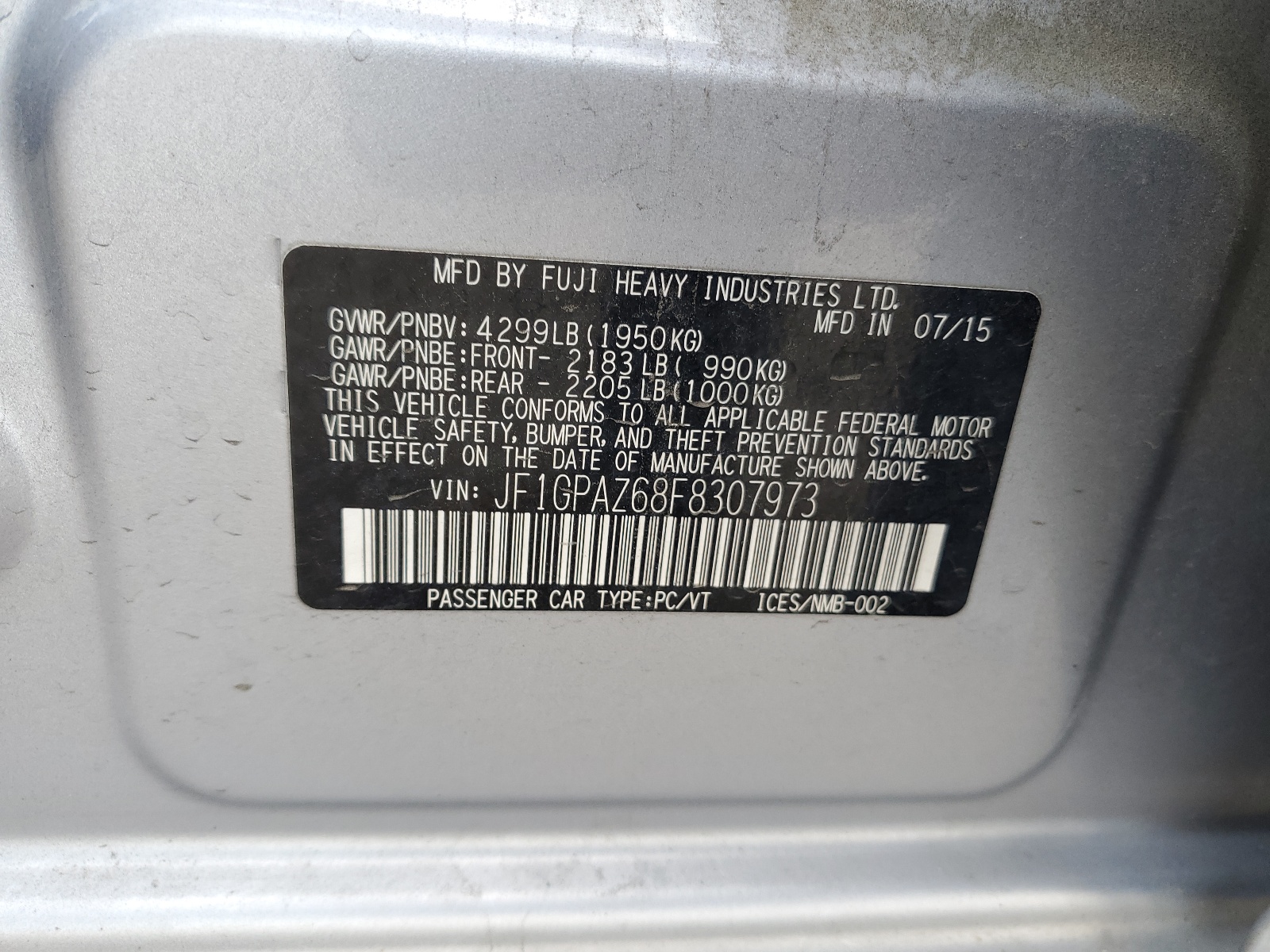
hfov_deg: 67.3
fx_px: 954
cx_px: 635
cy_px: 476
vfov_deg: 53.1
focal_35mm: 26
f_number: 1.5
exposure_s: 1/270
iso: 50
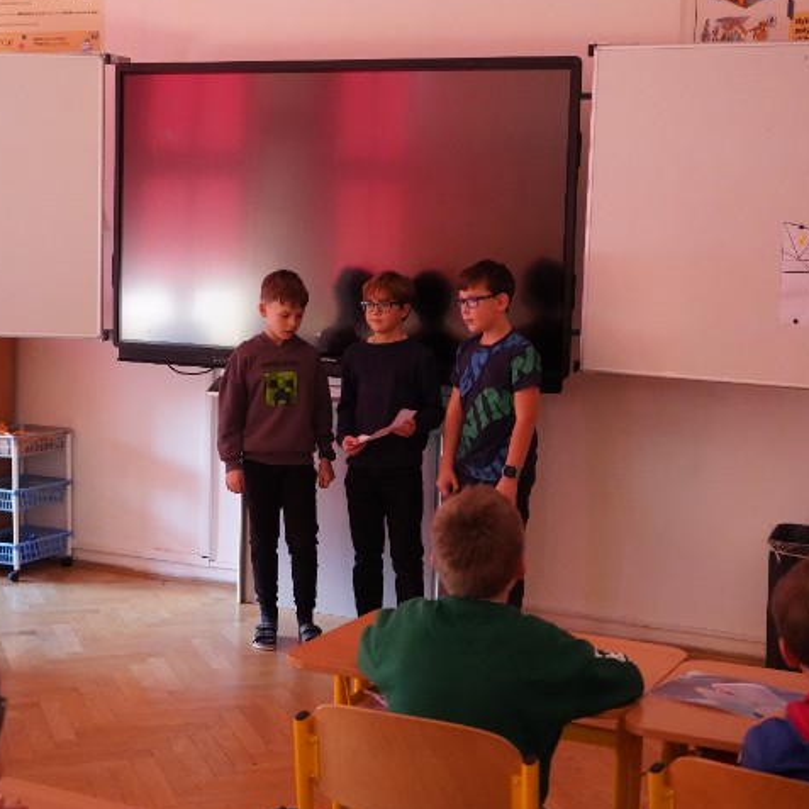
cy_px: 401
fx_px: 1507
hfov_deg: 30.0
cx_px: 409
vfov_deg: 30.0
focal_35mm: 57
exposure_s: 1/160
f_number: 4
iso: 10000
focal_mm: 40
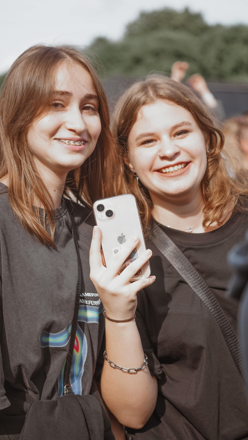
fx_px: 877
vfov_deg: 28.2
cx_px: 108
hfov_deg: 16.1
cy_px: 221
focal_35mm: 75
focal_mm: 71
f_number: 4
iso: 125
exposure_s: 1/400
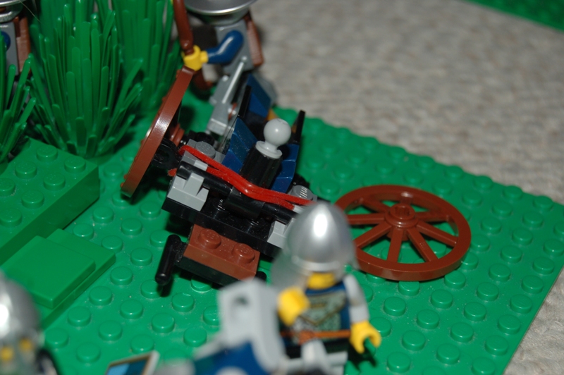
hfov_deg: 24.6
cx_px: 282
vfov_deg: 16.5
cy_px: 188
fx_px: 1291
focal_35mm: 82
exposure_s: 1/60
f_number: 5.6
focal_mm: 55
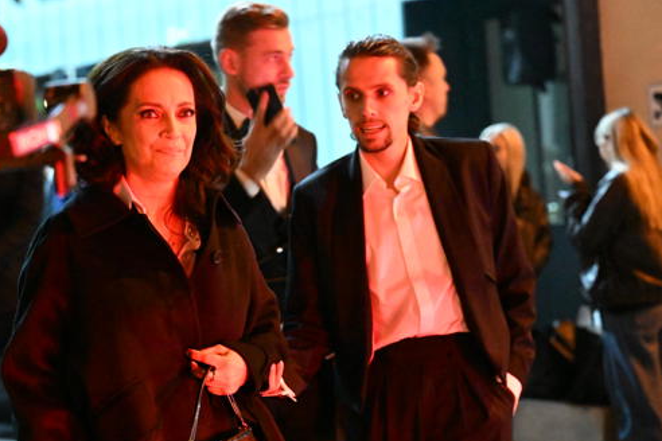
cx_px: 308
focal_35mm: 101
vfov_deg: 13.5
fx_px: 1857
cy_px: 308
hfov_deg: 20.2
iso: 20000
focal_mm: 72
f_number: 3.2
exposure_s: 1/60
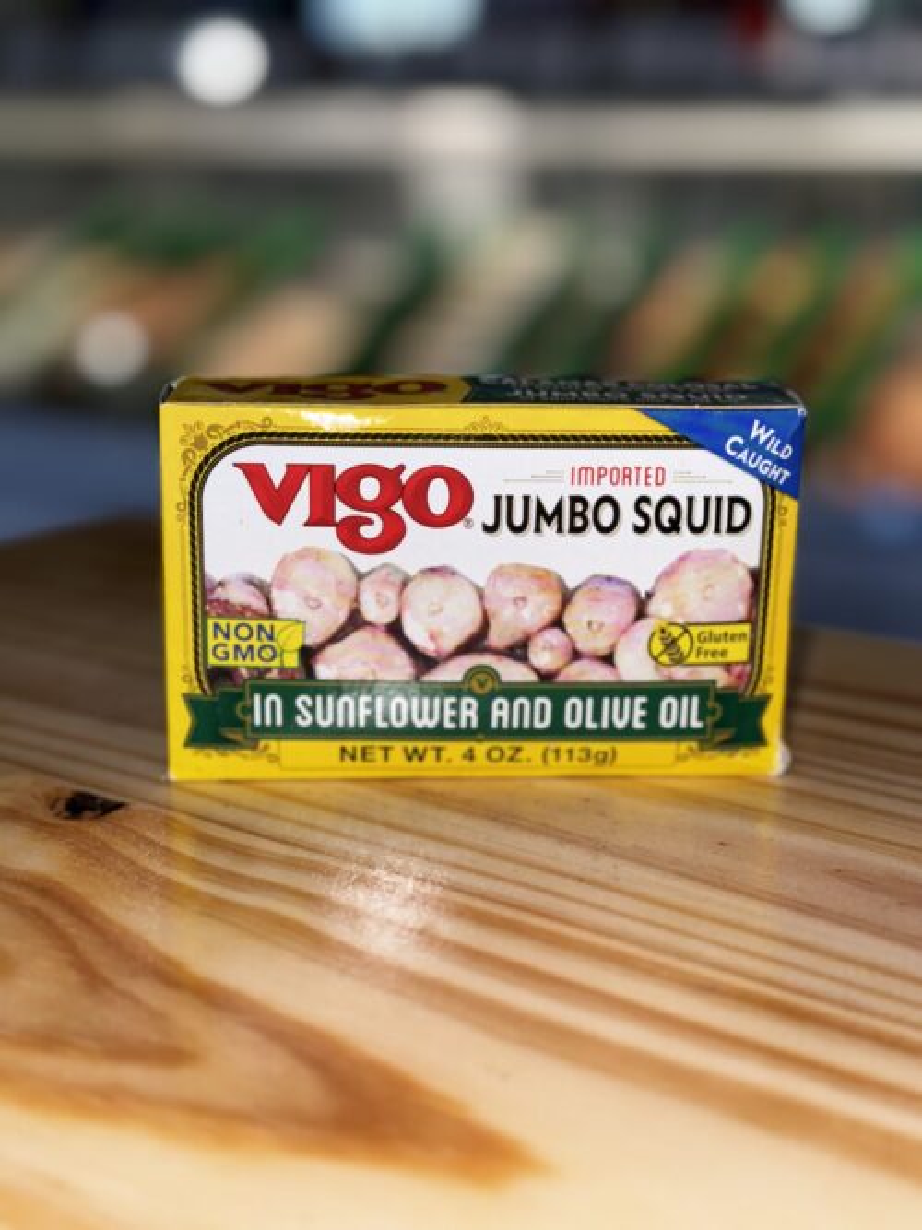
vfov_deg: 39.7
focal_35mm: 48
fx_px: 1705
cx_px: 461
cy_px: 615
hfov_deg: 30.3
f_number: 1.78
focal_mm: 6.76
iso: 50
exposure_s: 1/255
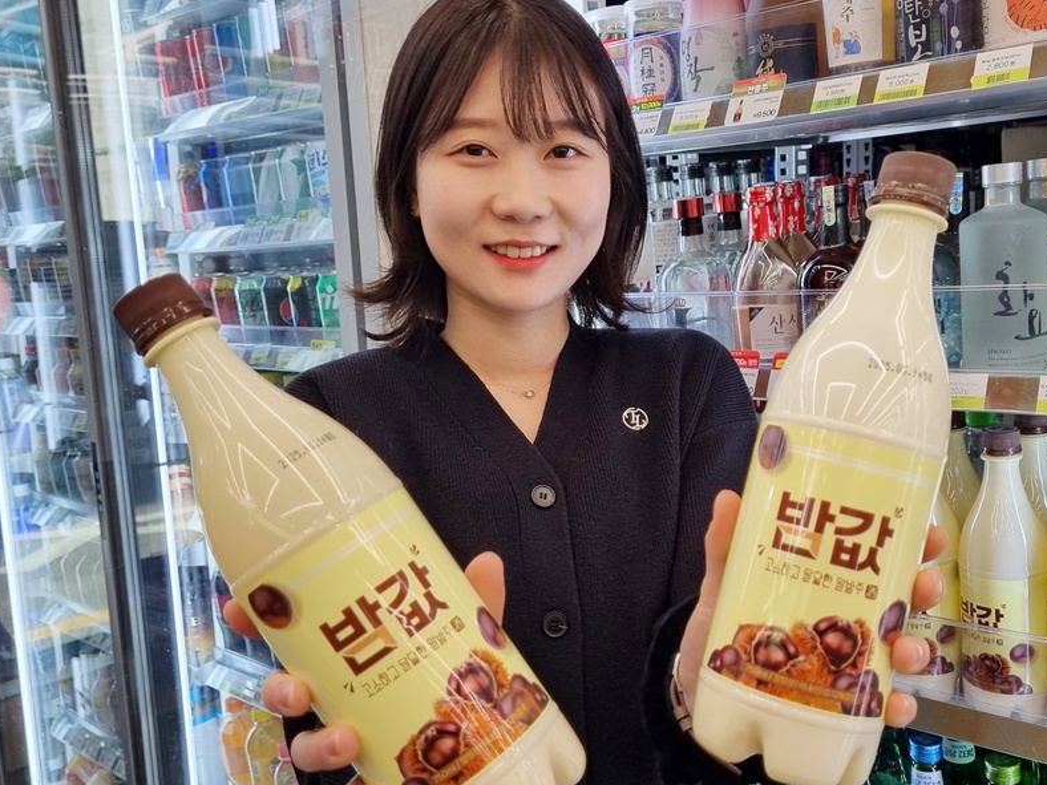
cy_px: 392
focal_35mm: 33
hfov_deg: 55.3
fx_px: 998
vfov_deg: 42.9
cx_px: 561
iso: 64
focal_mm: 5.4
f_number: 1.8
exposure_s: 1/120
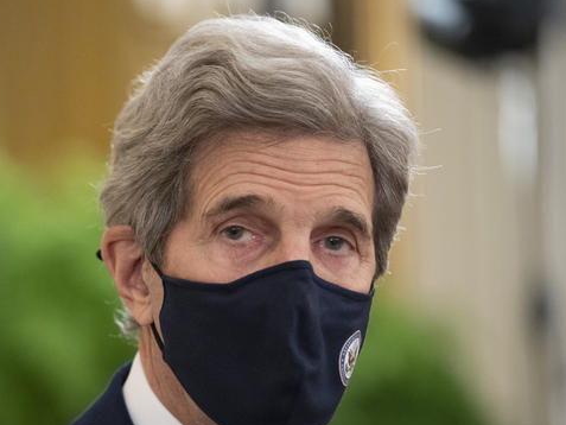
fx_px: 4972
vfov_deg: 4.9
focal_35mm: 304
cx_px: 90
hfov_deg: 6.5
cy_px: 320
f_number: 2.8
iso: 5000
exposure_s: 1/250
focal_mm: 164
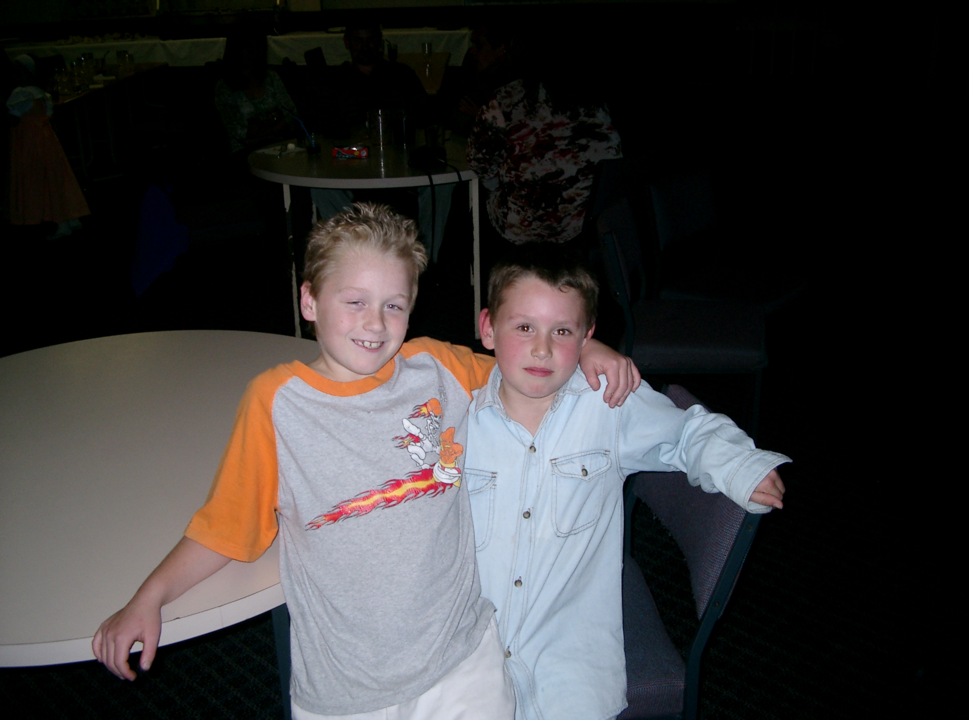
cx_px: 484
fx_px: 1032
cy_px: 360
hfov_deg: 50.3
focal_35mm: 37
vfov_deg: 38.5
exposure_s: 1/60
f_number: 2.6
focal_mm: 7.6
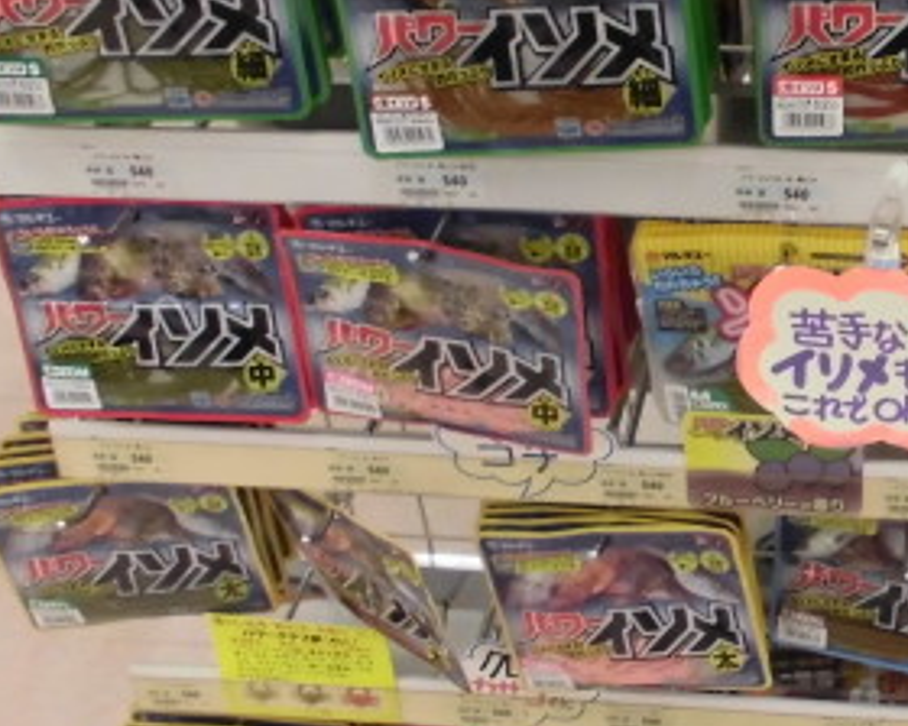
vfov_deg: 26.1
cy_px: 250
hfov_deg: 30.3
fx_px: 1559
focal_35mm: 58
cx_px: 895
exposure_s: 1/60
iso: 200
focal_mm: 4.6
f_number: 3.5
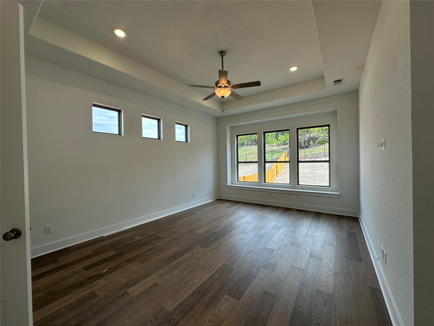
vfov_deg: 85.7
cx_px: 217
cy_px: 163
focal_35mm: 14
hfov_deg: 102.1
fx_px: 176
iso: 40
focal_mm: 2.22
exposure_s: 1/202
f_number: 2.2
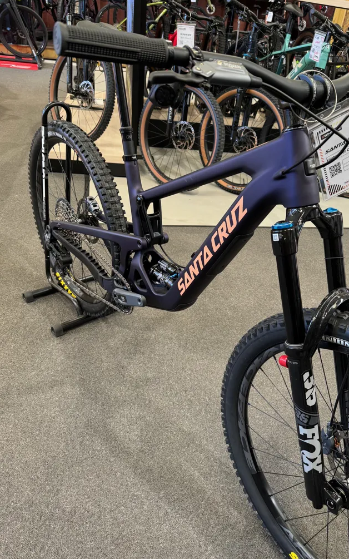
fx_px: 411
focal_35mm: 27
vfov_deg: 68.4
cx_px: 217
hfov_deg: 45.6
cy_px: 274
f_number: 1.78
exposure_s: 1/50
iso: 200
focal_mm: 6.76
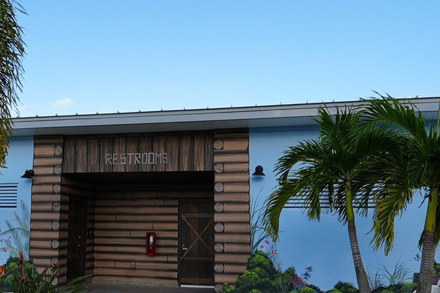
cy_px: 195
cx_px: 167
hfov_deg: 56.6
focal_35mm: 33
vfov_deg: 39.5
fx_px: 403
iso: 80
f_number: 5
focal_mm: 11
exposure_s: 1/250
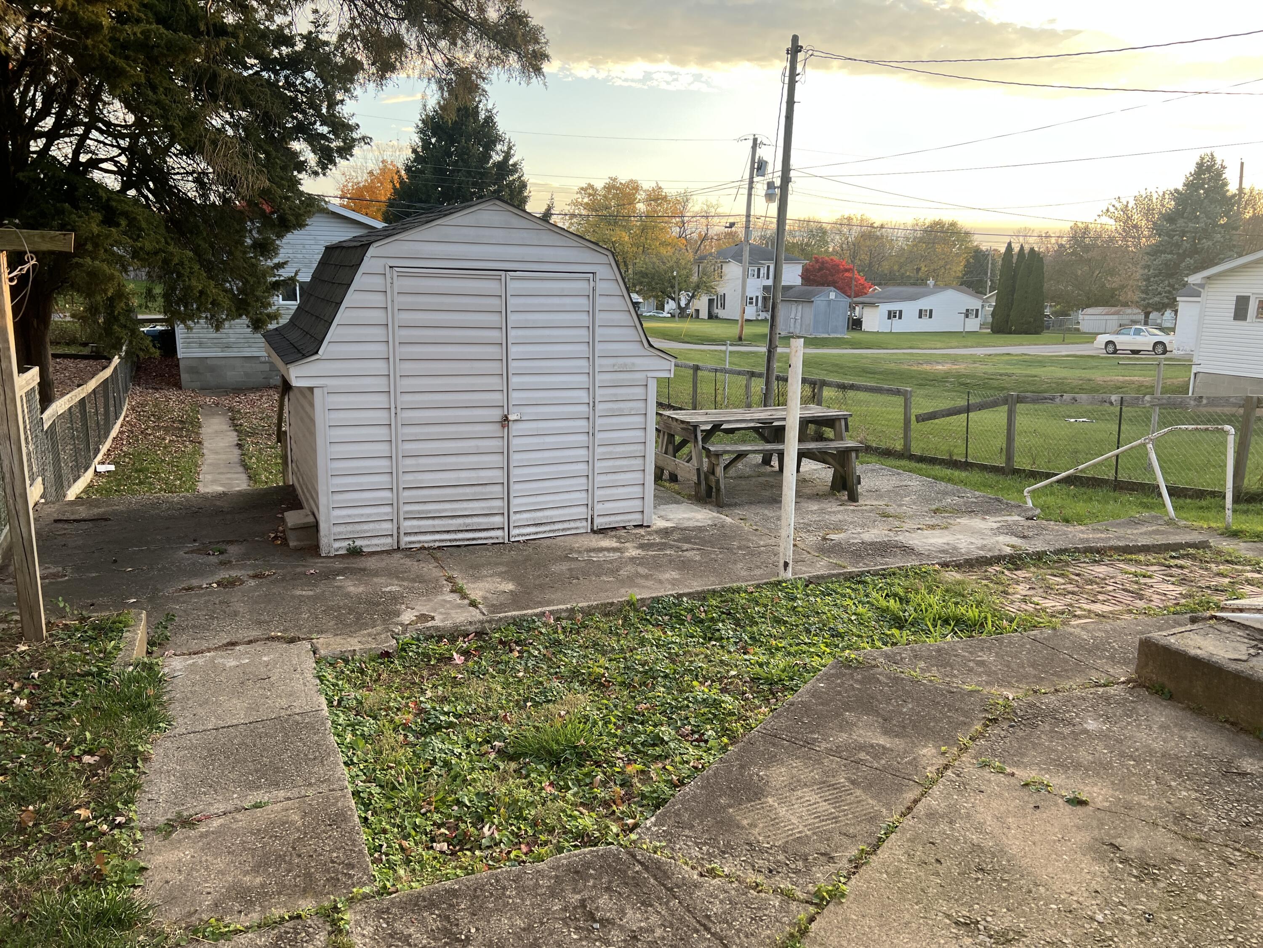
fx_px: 949
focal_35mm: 26
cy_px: 474
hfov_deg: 67.3
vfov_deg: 53.1
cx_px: 632
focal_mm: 5.7
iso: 40
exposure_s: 1/162
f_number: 1.5
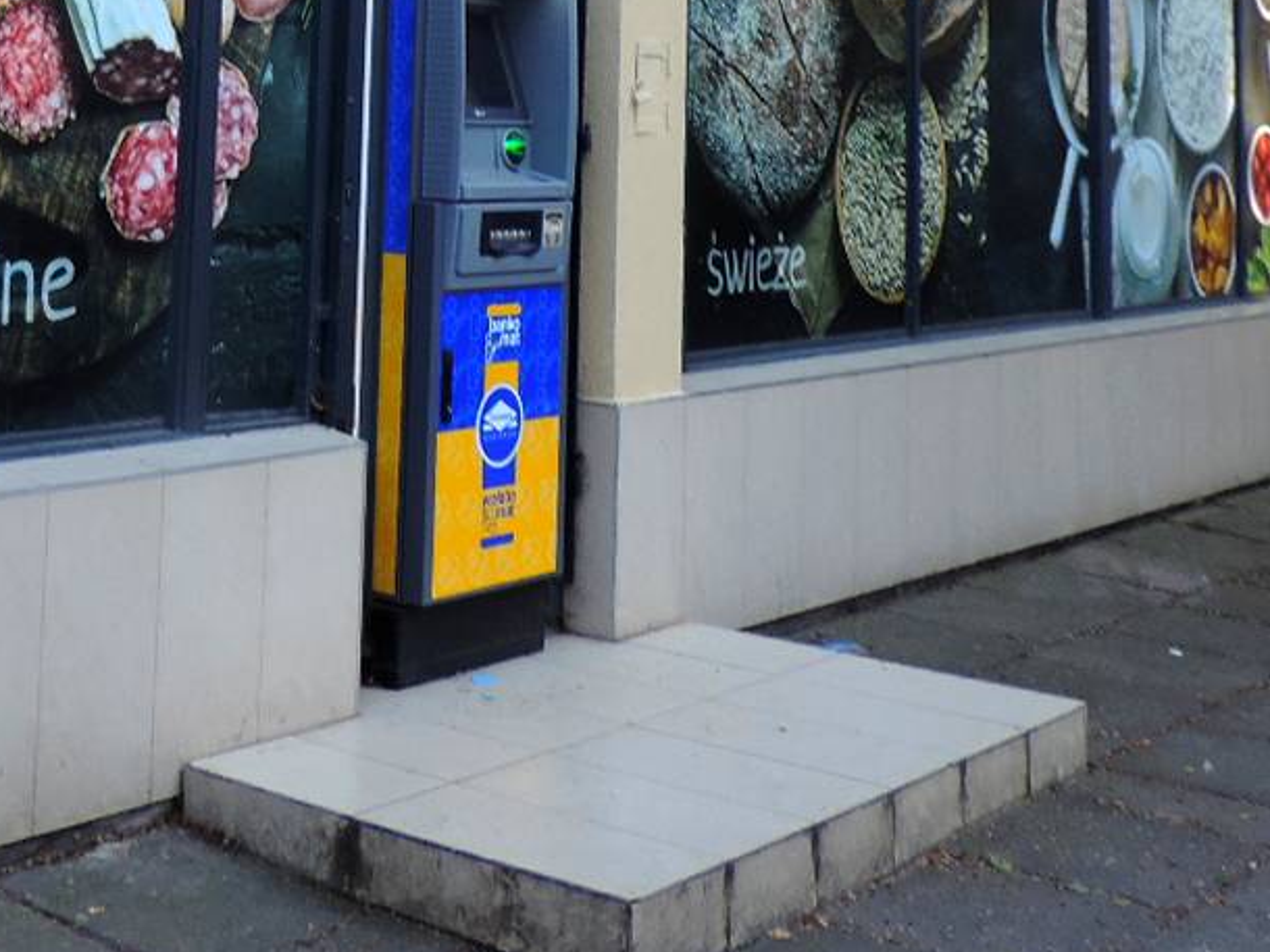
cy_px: -277
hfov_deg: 30.2
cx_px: 306
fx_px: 2310
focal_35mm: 63
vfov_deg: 21.2
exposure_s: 1/80
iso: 80
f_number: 3
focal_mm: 4.3
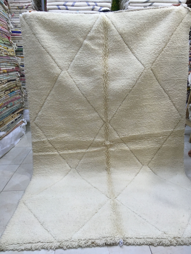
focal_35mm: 29
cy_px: 127
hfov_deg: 48.2
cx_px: 96
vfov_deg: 61.7
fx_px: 213
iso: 100
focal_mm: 4.15
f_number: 2.2
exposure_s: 1/30
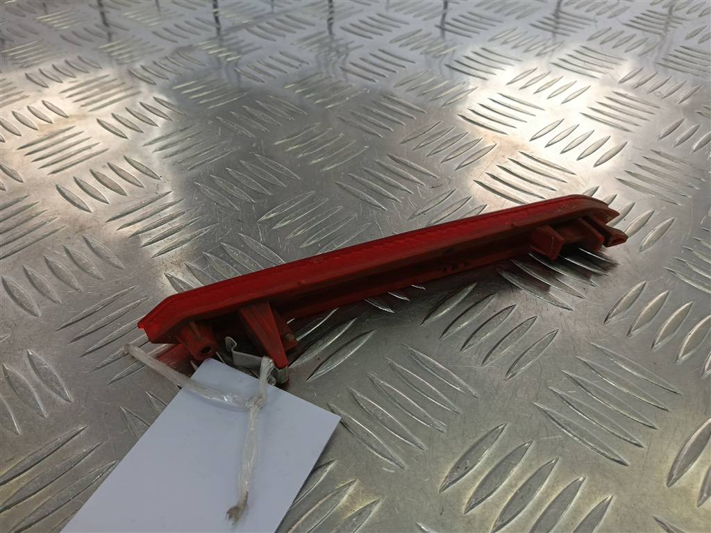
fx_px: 555
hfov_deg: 65.3
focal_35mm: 27
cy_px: 266
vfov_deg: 51.4
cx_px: 356
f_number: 1.6
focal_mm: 4.11
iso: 58
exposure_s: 1/100
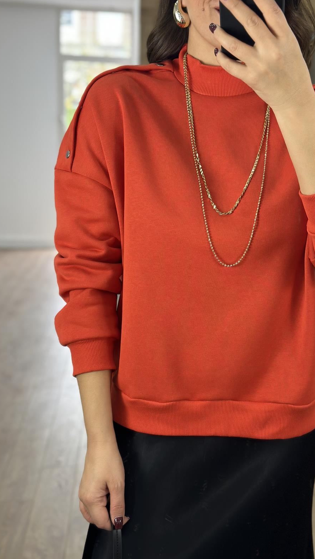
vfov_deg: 39.2
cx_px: 197
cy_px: 281
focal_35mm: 53
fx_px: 787
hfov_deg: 22.6
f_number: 1.78
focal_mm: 6.86
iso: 80
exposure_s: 1/100
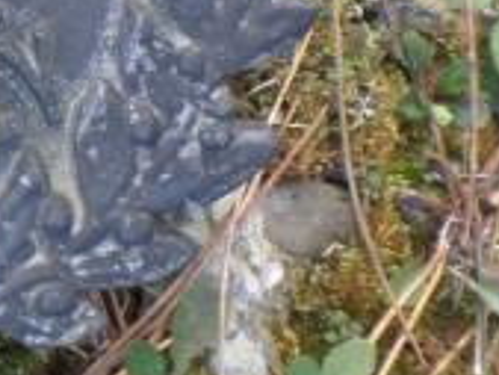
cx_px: -413
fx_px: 1255
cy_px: -180
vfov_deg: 15.7
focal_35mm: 87
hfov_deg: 17.8
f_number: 3.5
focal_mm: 4.1
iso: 100
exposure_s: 1/30
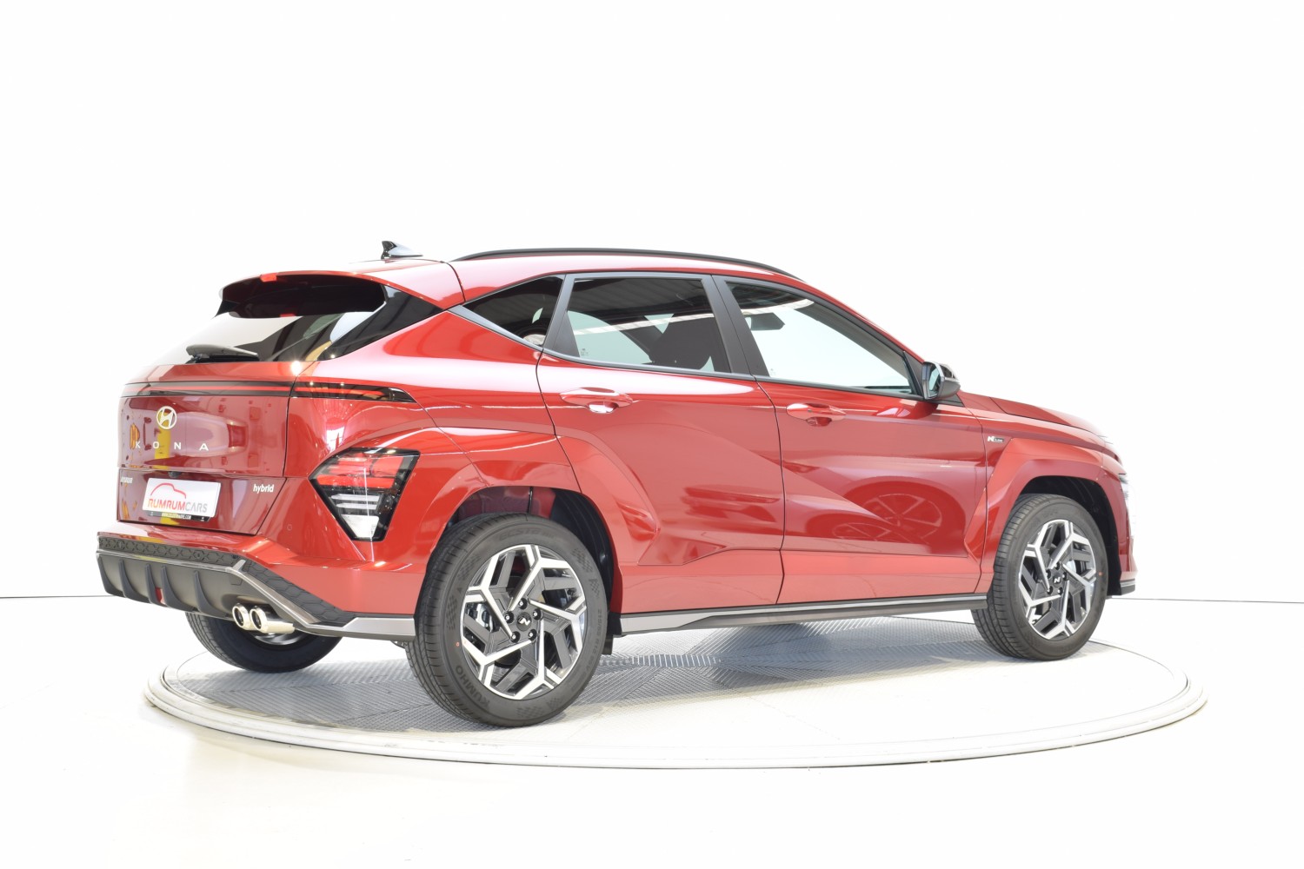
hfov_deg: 38.9
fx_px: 1847
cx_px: 652
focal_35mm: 51
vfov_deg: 26.5
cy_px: 434
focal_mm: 34
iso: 100
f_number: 11
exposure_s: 1/1.3
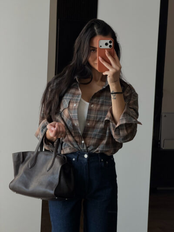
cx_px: 87
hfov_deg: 14.8
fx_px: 670
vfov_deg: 19.6
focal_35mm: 100
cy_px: 116
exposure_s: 1/121
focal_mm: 16.89
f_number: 2.8
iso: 64
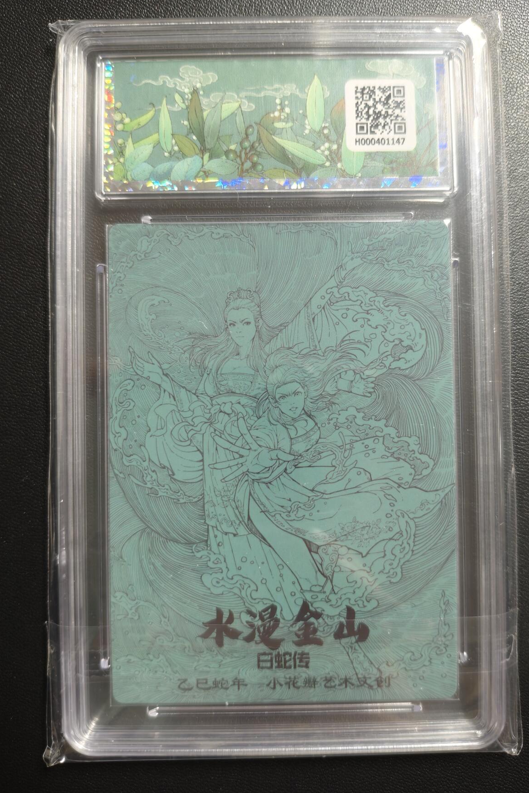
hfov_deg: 46.4
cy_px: 393
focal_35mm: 28
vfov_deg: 65.5
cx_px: 284
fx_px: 617
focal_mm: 4.94
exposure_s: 1/50
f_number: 1.5
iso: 500
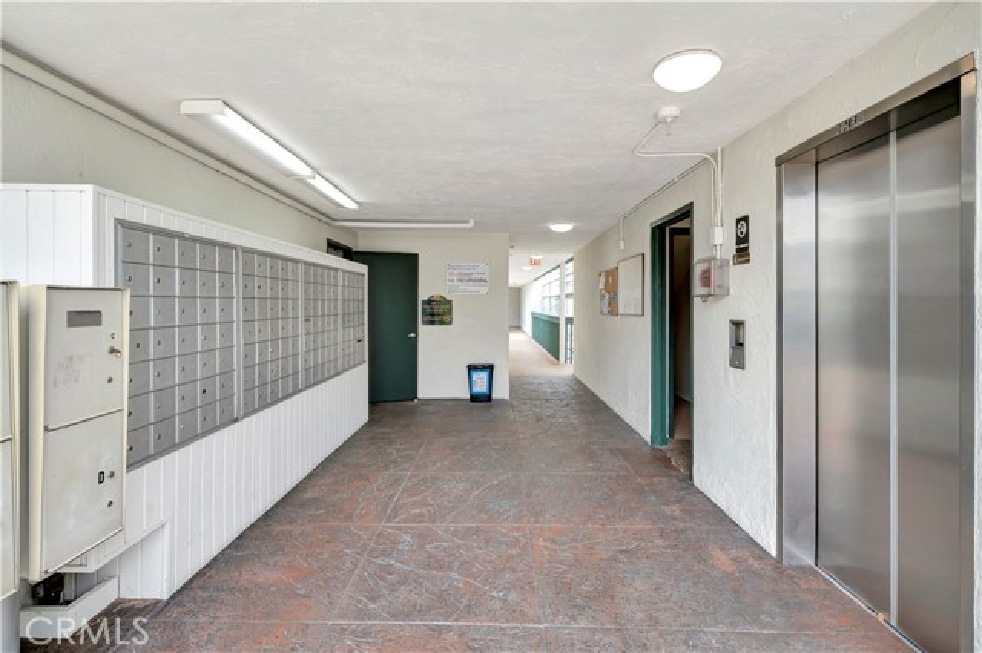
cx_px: 491
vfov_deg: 70.4
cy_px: 326
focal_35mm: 17
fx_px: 463
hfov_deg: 93.3
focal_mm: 17
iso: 400
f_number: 8
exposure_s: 1/160
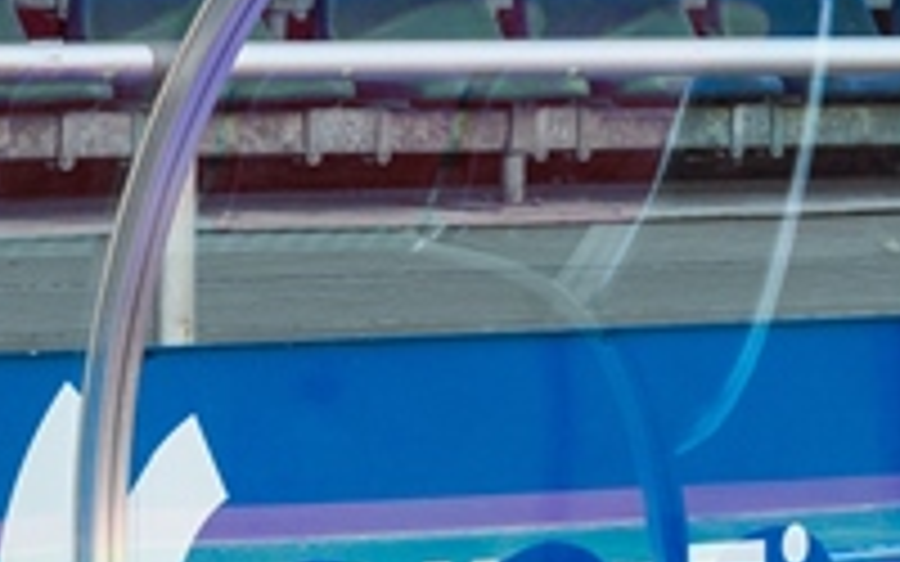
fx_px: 6206
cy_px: 427
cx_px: 360
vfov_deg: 5.2
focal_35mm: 253
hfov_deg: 8.3
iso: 400
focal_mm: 62
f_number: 8
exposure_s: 1/500
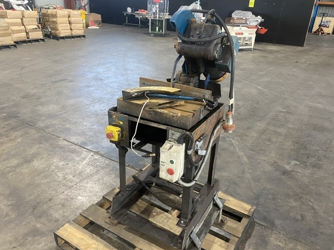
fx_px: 270
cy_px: 131
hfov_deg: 63.4
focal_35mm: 28
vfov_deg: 49.8
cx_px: 174
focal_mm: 4.25
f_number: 1.8
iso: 320
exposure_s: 1/50
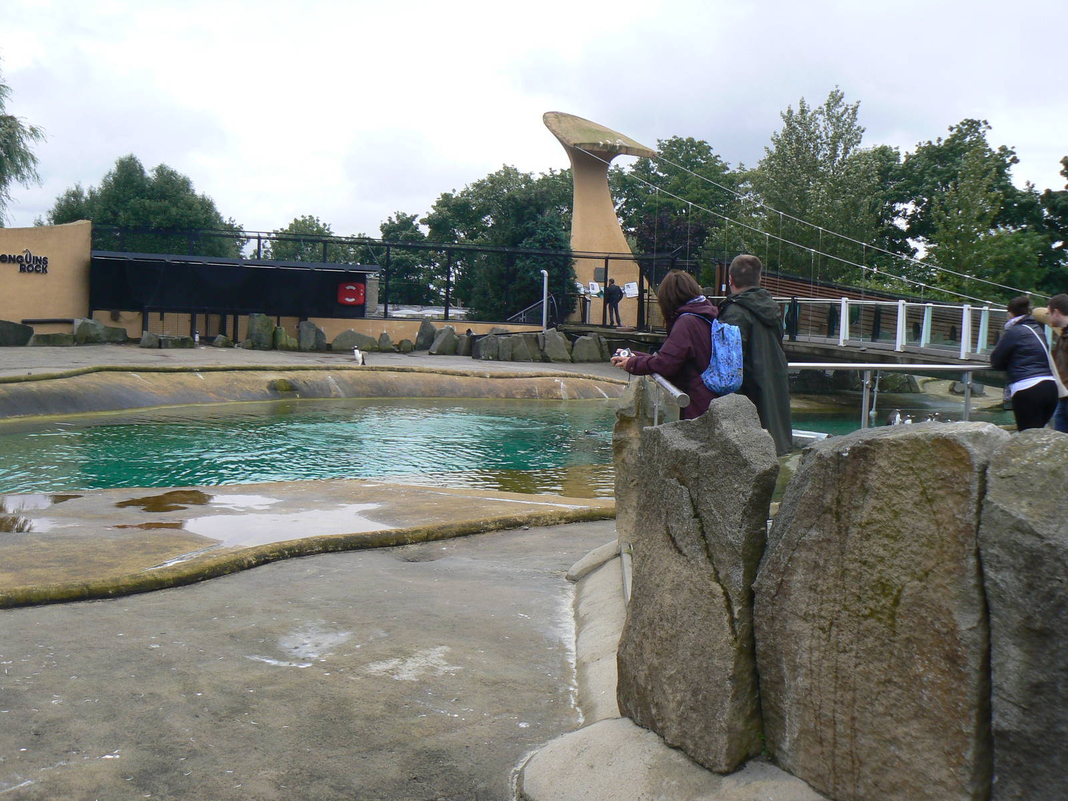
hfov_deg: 51.4
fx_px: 1111
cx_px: 534
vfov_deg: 39.7
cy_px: 400
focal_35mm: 36
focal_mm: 6
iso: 80
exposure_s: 1/250
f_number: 5.6
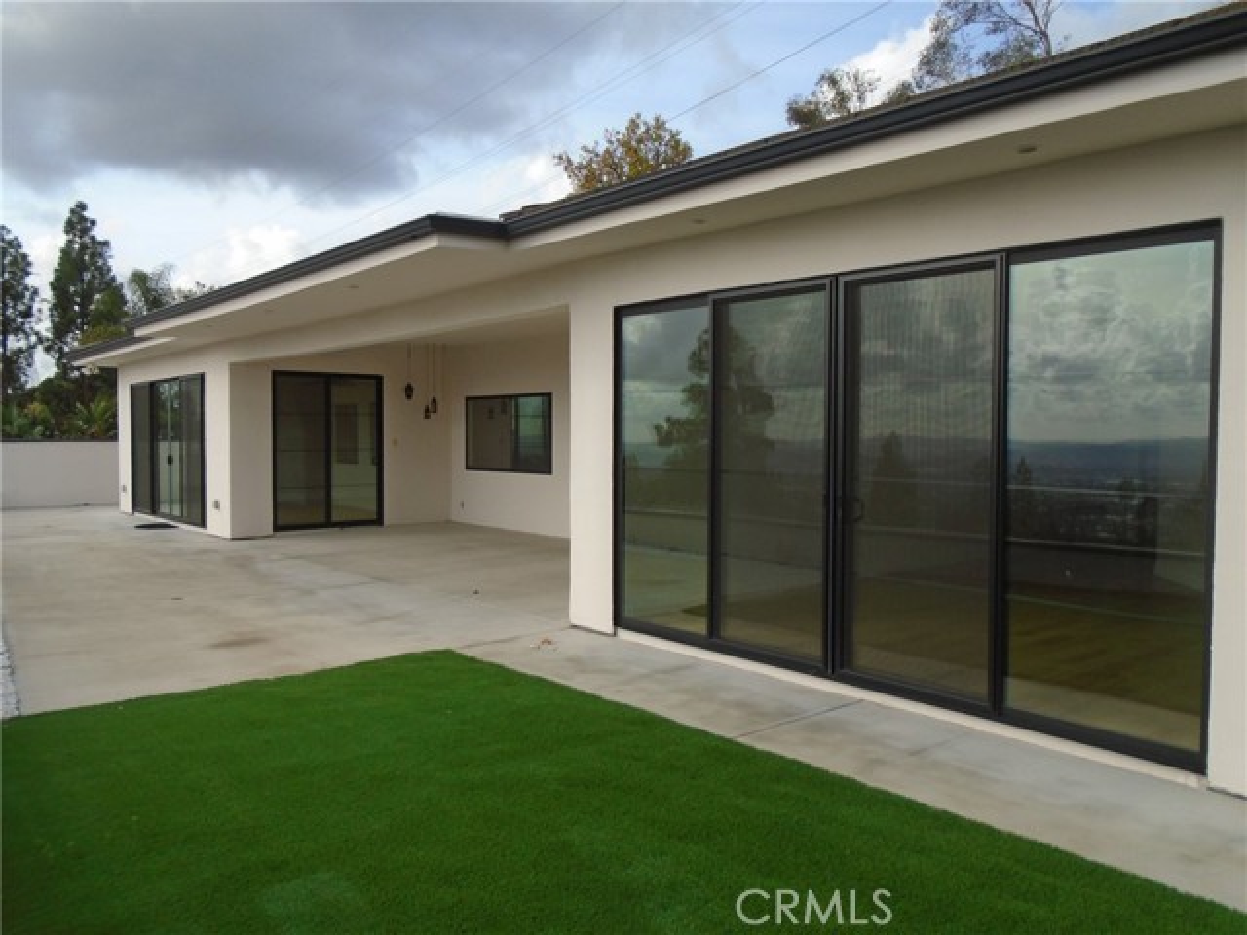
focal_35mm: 26
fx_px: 937
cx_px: 624
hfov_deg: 67.3
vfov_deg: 53.1
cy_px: 468
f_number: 3.2
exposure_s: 1/800
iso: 100
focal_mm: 4.6
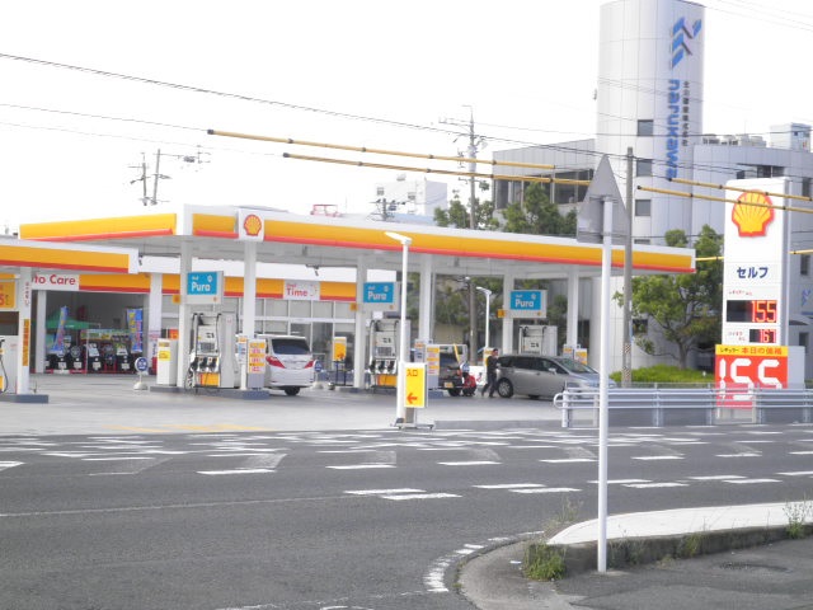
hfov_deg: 26.7
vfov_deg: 20.2
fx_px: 1714
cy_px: 305
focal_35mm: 73
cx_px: 406
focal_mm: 13
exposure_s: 1/125
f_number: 4.4
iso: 64
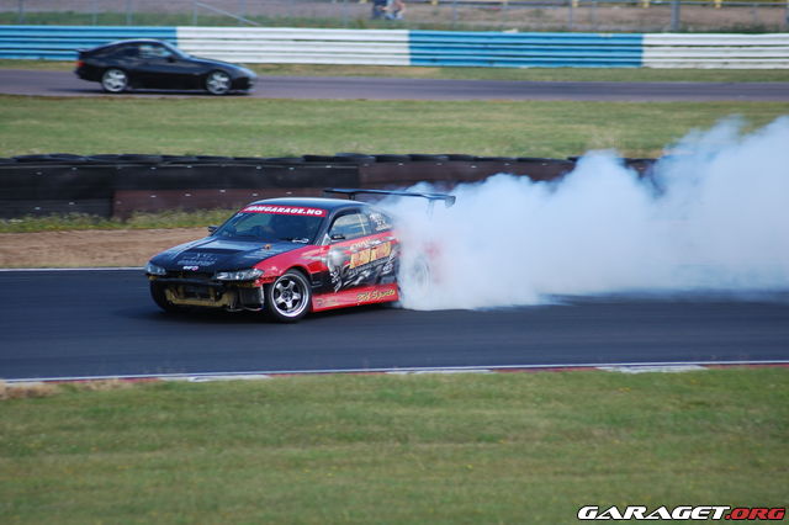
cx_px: 394
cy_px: 262
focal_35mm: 255
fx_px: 5586
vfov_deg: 5.4
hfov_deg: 8.1
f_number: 4.8
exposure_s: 1/500
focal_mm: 170
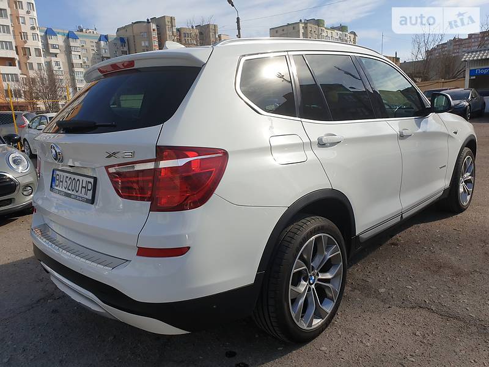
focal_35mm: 26
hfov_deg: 67.3
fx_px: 367
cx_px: 244
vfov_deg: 53.1
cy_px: 184
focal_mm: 4.3
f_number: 2.4
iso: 50
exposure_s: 1/1859
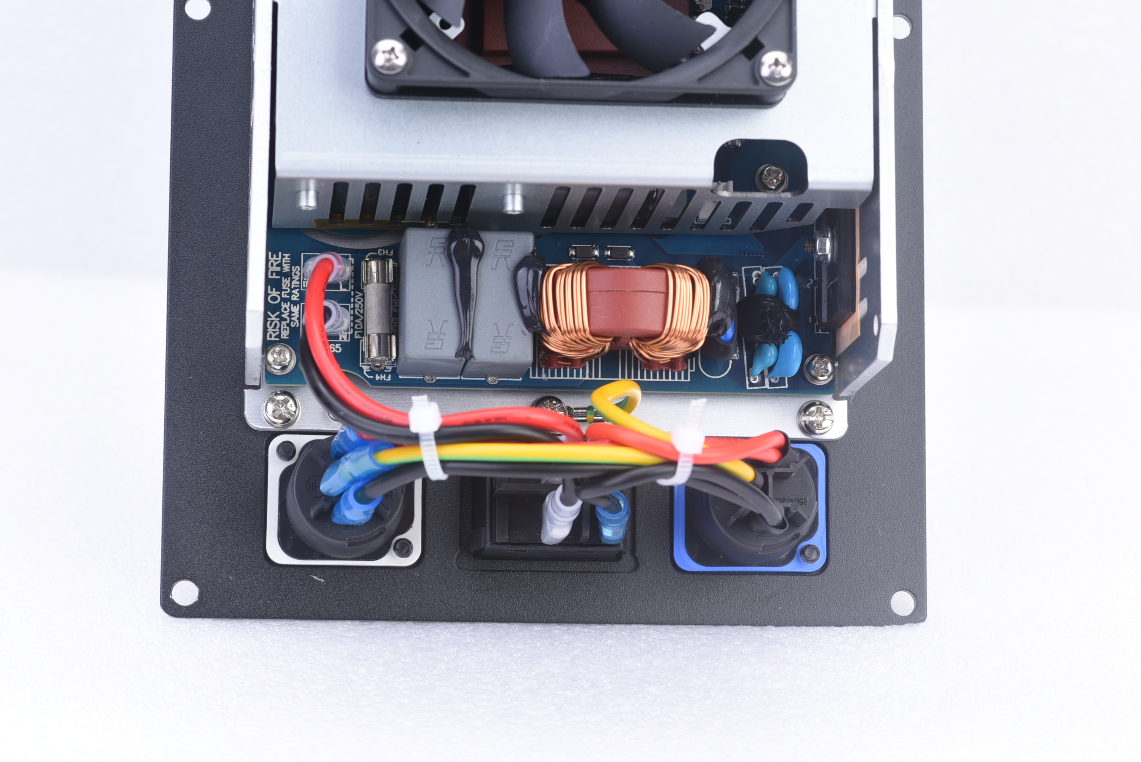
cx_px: 570
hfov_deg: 19.4
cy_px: 381
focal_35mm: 105
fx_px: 3329
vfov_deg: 13.1
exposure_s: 1/100
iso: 100
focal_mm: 105
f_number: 16
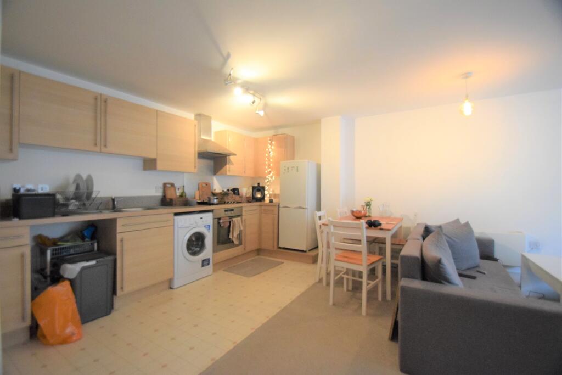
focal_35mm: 15
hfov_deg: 100.4
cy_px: 188
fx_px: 234
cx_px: 281
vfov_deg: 77.3
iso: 3200
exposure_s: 1/180
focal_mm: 10
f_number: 3.5
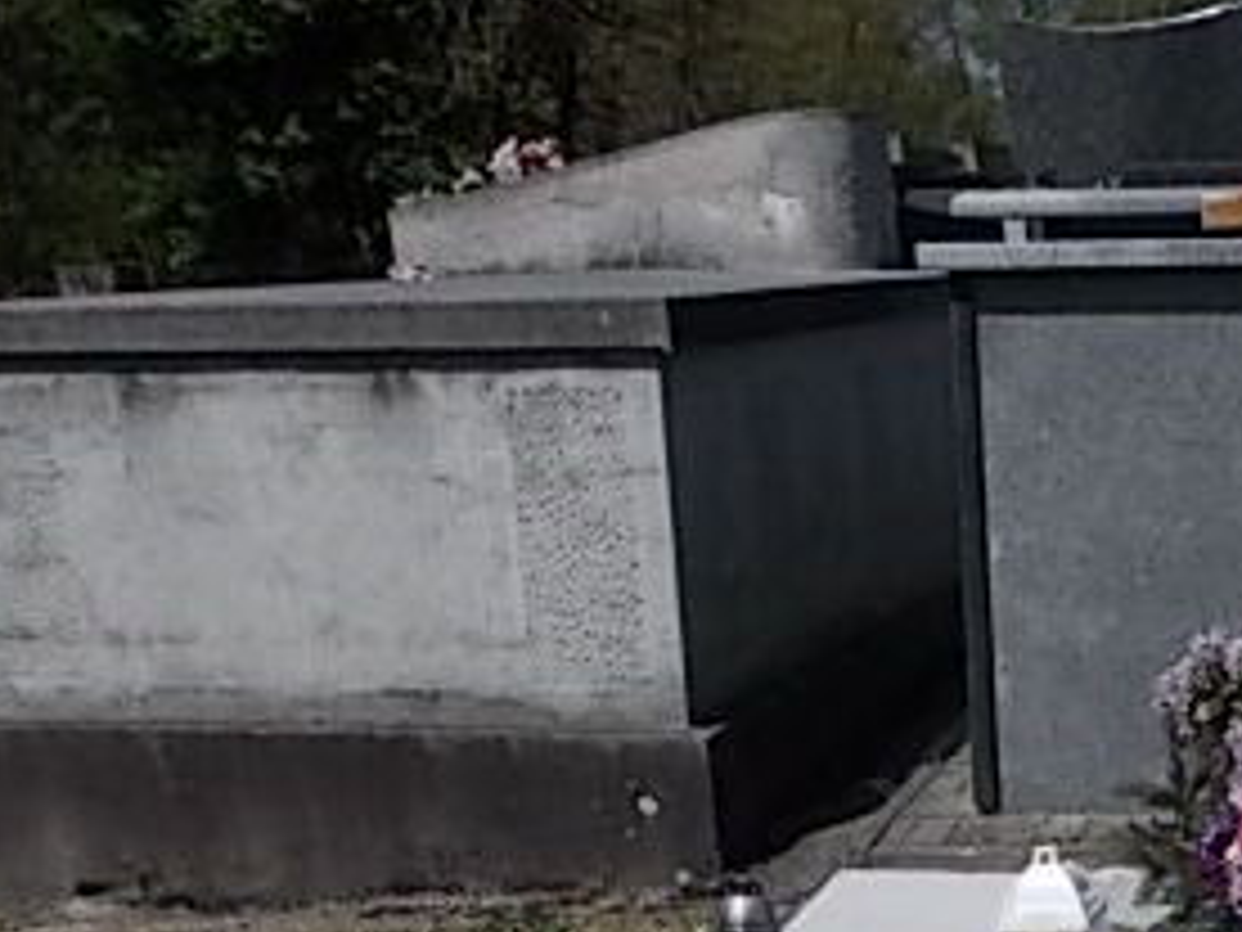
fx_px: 2332
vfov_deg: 21.4
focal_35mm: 65
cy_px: 1031
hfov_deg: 28.1
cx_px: 1238
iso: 80
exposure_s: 1/800
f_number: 5.4
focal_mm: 4
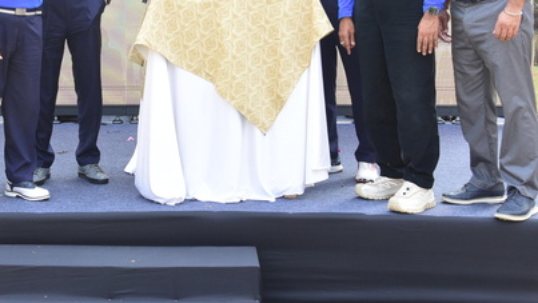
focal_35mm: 79
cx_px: 138
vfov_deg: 14.9
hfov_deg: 26.5
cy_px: -29
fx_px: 1127
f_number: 5.6
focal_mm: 38
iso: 640
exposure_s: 1/250
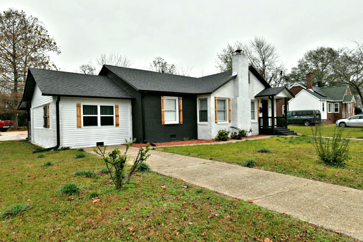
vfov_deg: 55.1
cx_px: 182
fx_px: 232
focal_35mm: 23
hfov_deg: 76.1
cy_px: 121
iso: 2500
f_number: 14
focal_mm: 23
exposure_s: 1/800
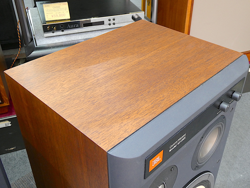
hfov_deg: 50.1
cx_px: 125
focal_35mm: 37
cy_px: 94
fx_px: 267
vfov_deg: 38.7
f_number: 3.7
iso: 200
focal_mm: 6.7
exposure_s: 1/4
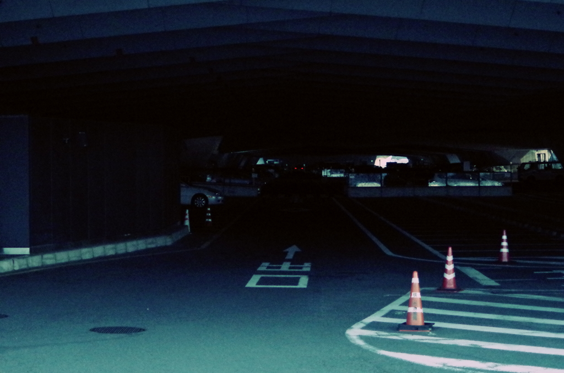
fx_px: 1282
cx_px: 282
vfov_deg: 16.6
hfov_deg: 24.8
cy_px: 186
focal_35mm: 82
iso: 6400
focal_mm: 55
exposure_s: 1/6000
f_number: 4
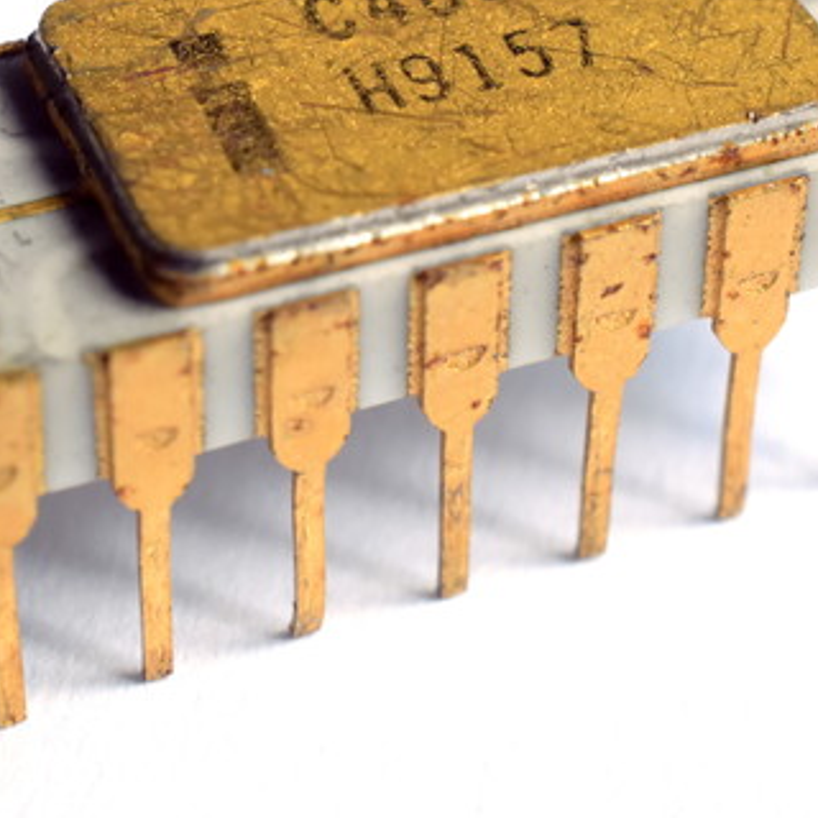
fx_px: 2727
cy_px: 285
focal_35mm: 102
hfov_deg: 17.1
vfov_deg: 17.0
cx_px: 422
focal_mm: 40
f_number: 25
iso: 1600
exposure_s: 1/15
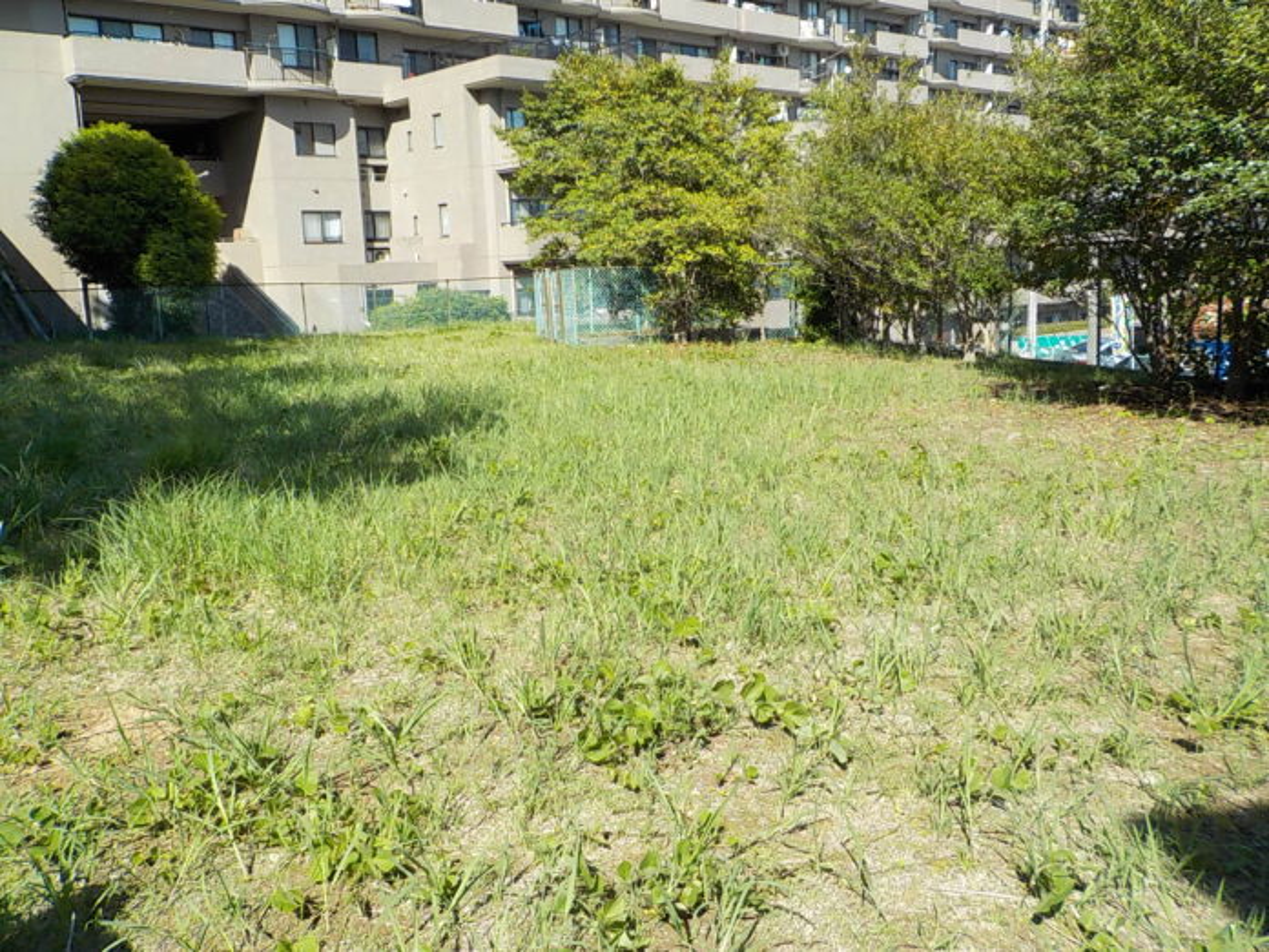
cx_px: 634
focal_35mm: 30
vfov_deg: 46.8
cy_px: 476
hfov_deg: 60.0
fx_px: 1100
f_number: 3.3
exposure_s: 1/640
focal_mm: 4.1
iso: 125
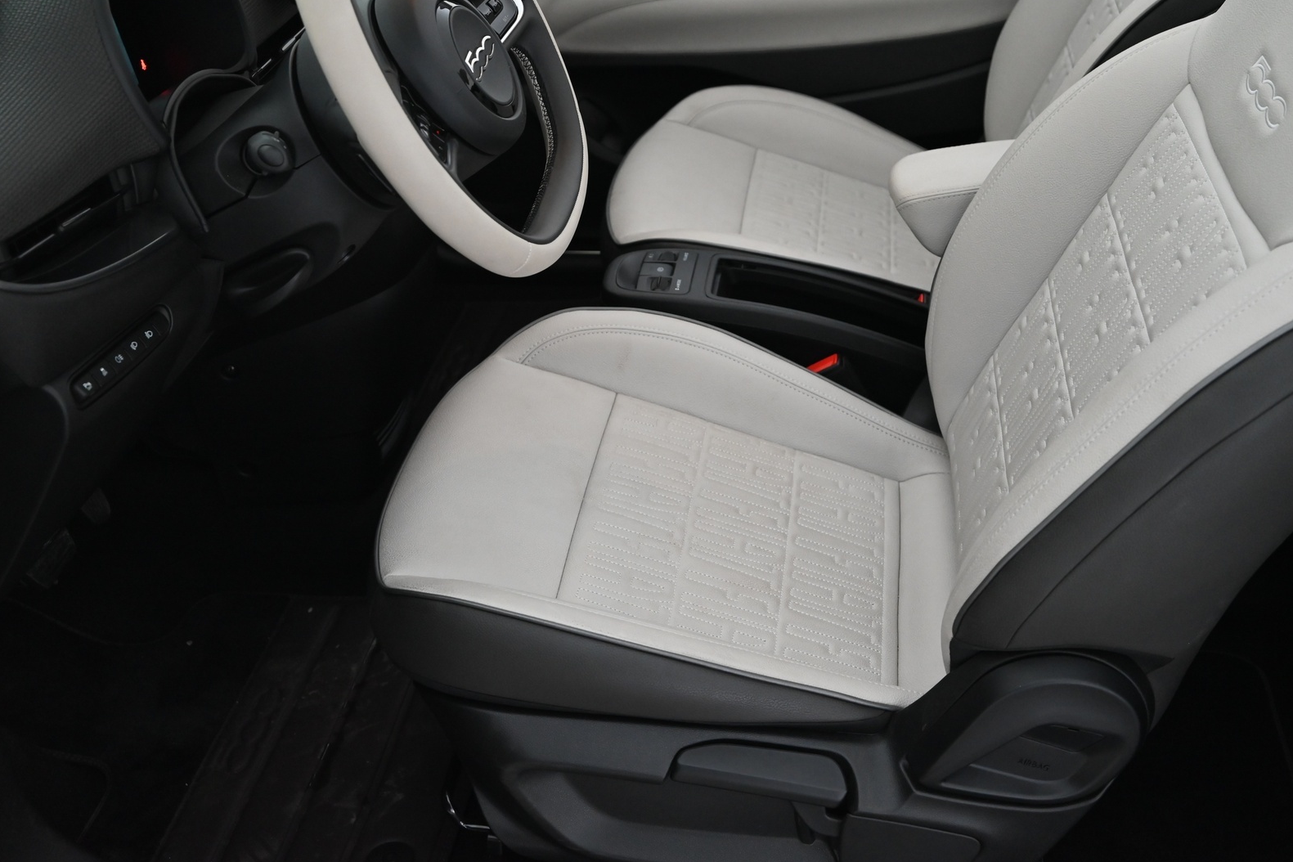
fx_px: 1508
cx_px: 658
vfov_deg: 31.9
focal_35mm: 42
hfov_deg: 46.4
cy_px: 424
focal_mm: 41
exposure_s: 1/80
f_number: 5.6
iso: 3200
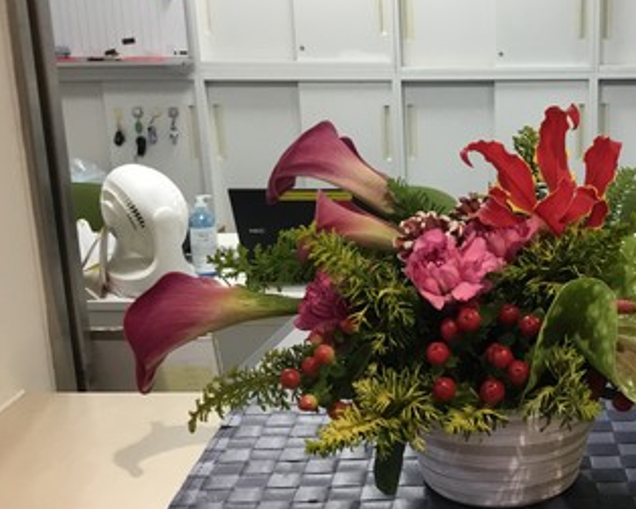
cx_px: 501
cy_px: 268
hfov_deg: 34.4
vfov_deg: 28.6
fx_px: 997
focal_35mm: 53
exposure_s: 1/30
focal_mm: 3.3
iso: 50
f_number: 2.4
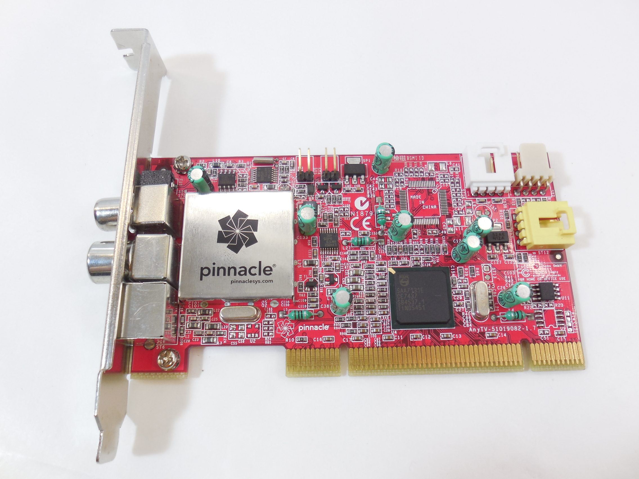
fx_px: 480
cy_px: 240
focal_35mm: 26
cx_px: 320
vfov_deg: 53.1
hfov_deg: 67.3
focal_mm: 4.6
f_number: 3.5
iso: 125
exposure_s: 1/40
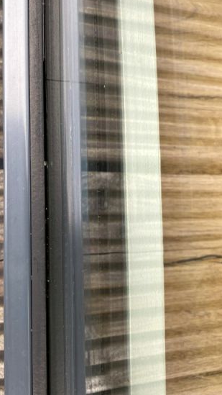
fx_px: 345
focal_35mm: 33
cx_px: 64
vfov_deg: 59.4
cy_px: 181
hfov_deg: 35.1
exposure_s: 1/121
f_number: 1.8
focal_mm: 4.25
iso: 80
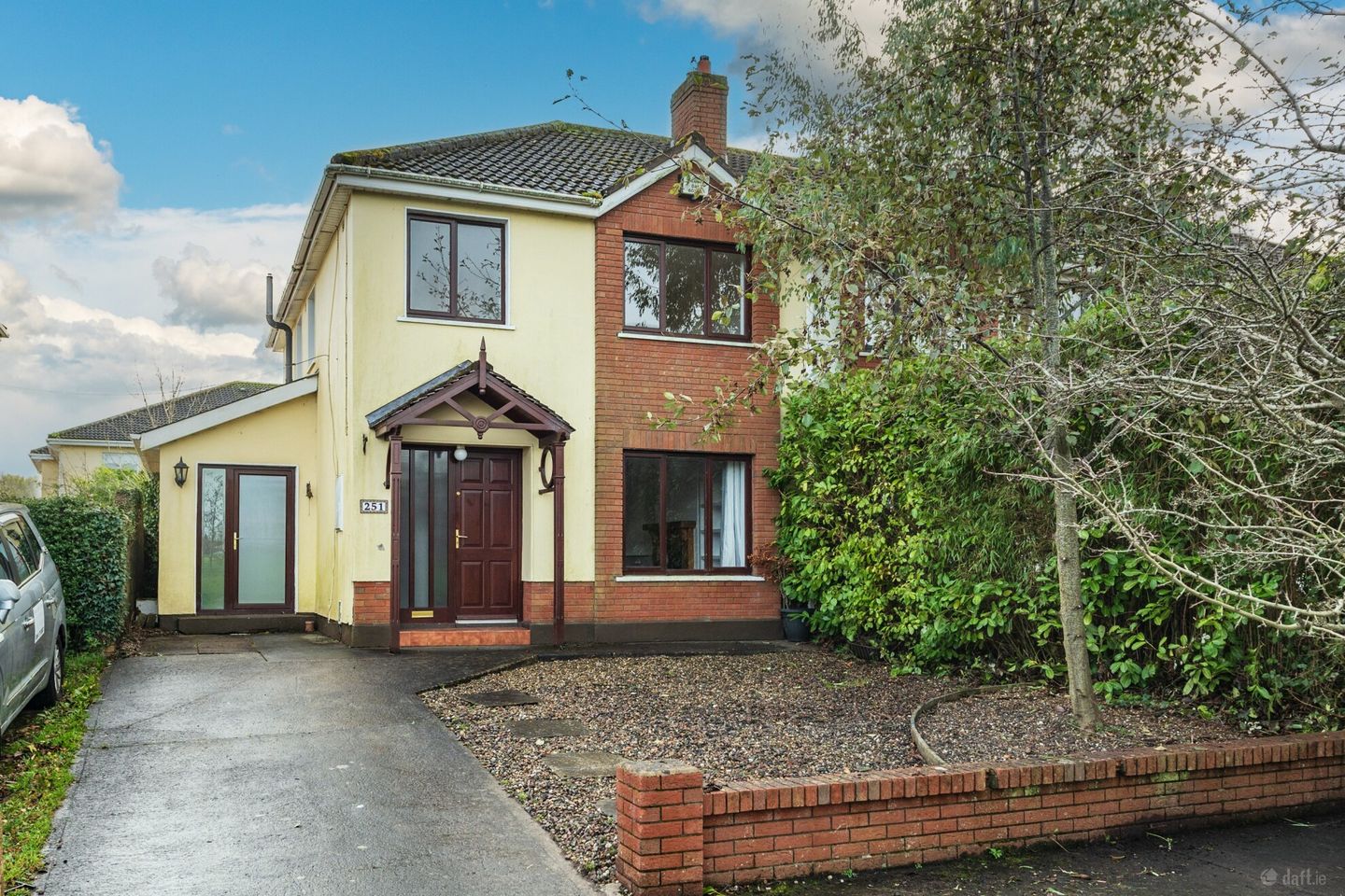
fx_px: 897
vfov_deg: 53.1
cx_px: 672
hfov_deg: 73.7
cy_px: 448
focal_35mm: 24
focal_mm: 24
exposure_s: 1/320
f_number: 5.6
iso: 500
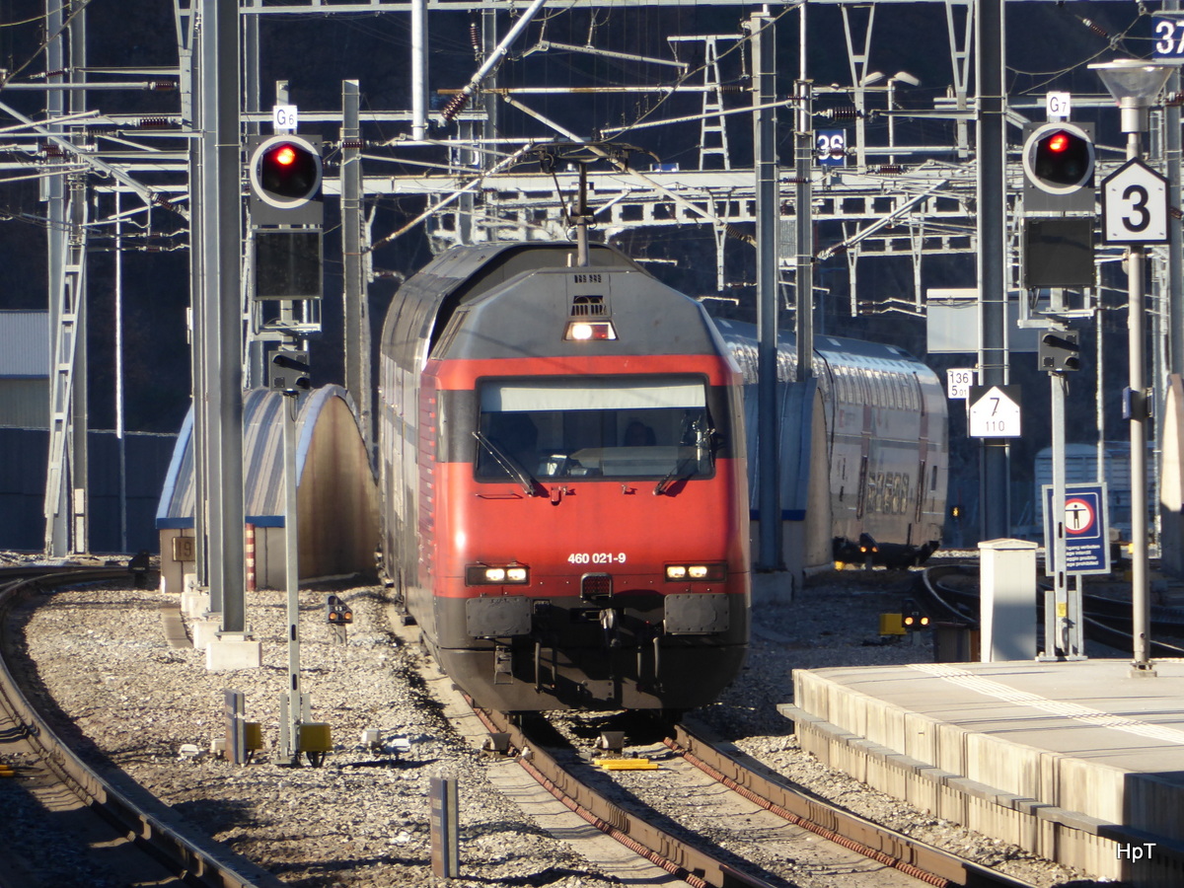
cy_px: 444
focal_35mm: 800
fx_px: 27363
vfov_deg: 1.9
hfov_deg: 2.5
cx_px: 592
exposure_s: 1/125
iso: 100
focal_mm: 129
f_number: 6.4
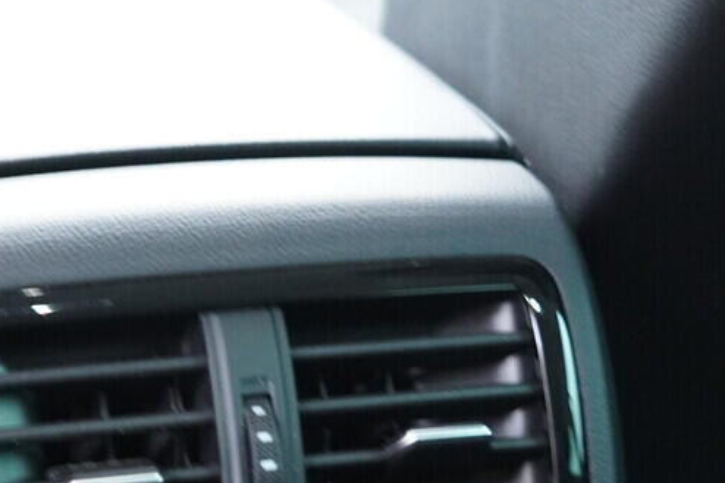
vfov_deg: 12.6
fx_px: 2114
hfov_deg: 19.4
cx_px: 216
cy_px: 649
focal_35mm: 105
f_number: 2.8
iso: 2000
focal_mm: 24
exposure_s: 1/40
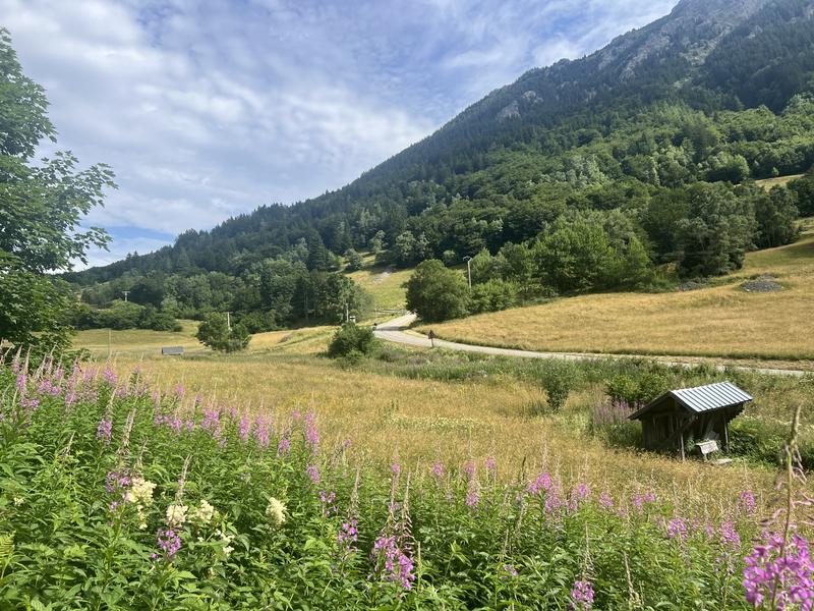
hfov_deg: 67.3
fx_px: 611
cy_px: 306
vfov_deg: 53.1
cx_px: 407
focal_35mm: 26
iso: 50
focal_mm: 5.7
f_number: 1.5
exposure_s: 1/2841
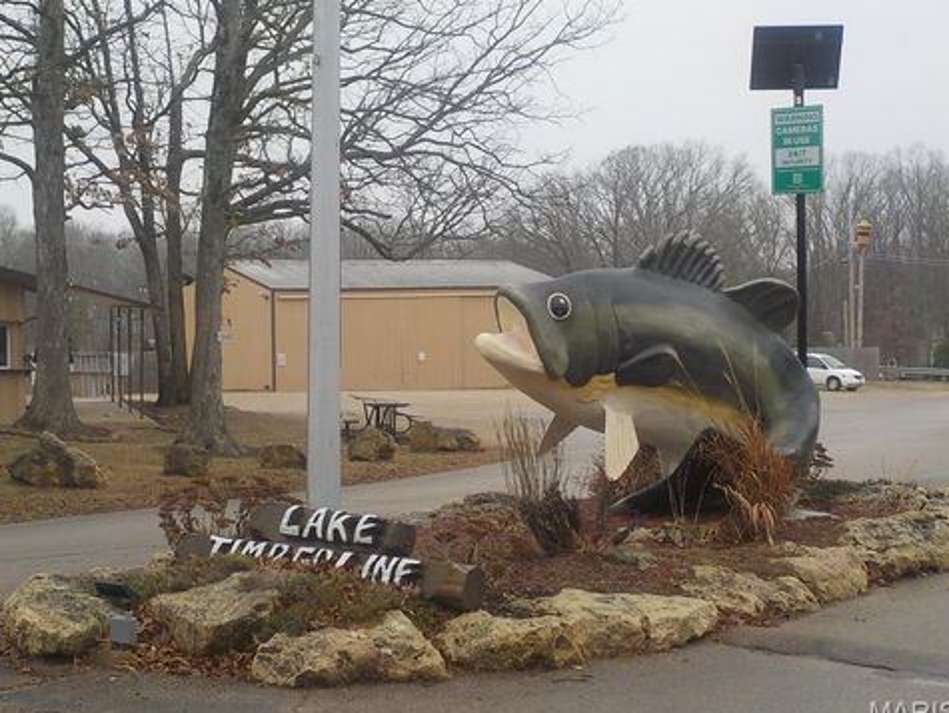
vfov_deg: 24.1
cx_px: 468
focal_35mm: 61
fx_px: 1674
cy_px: 358
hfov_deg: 31.7
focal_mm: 7.9
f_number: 4.7
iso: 125
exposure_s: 1/100
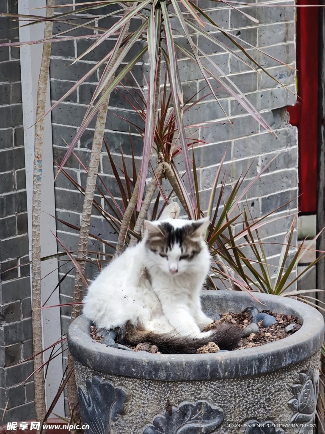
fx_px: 1540
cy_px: 217
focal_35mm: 123
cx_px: 162
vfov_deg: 16.0
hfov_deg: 12.0
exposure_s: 1/75
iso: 200
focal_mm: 22
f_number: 4.1
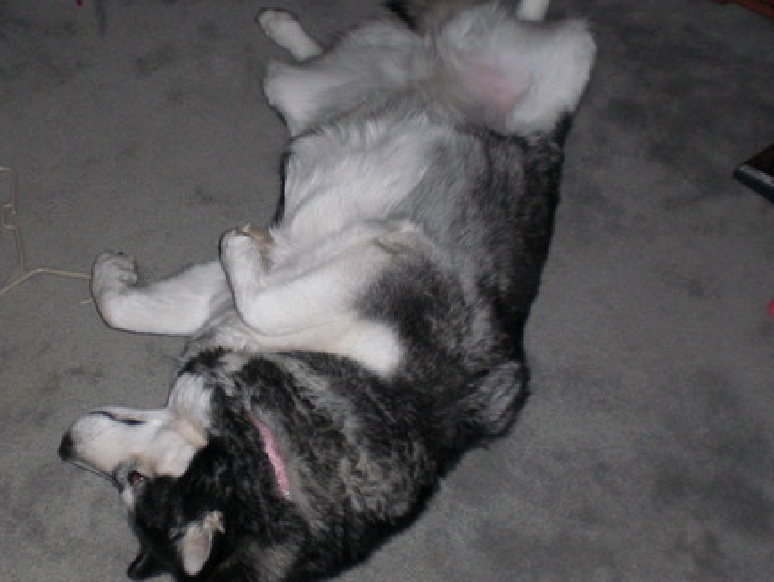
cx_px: 275
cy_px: 270
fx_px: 1253
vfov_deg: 26.1
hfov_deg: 34.1
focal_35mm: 56
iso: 200
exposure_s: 1/60
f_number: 3.1
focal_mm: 6.3
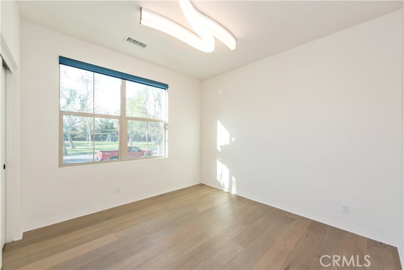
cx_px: 202
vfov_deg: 81.2
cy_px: 135
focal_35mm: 14
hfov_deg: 104.2
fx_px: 157
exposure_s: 1/125
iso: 180
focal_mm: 14
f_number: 5.6
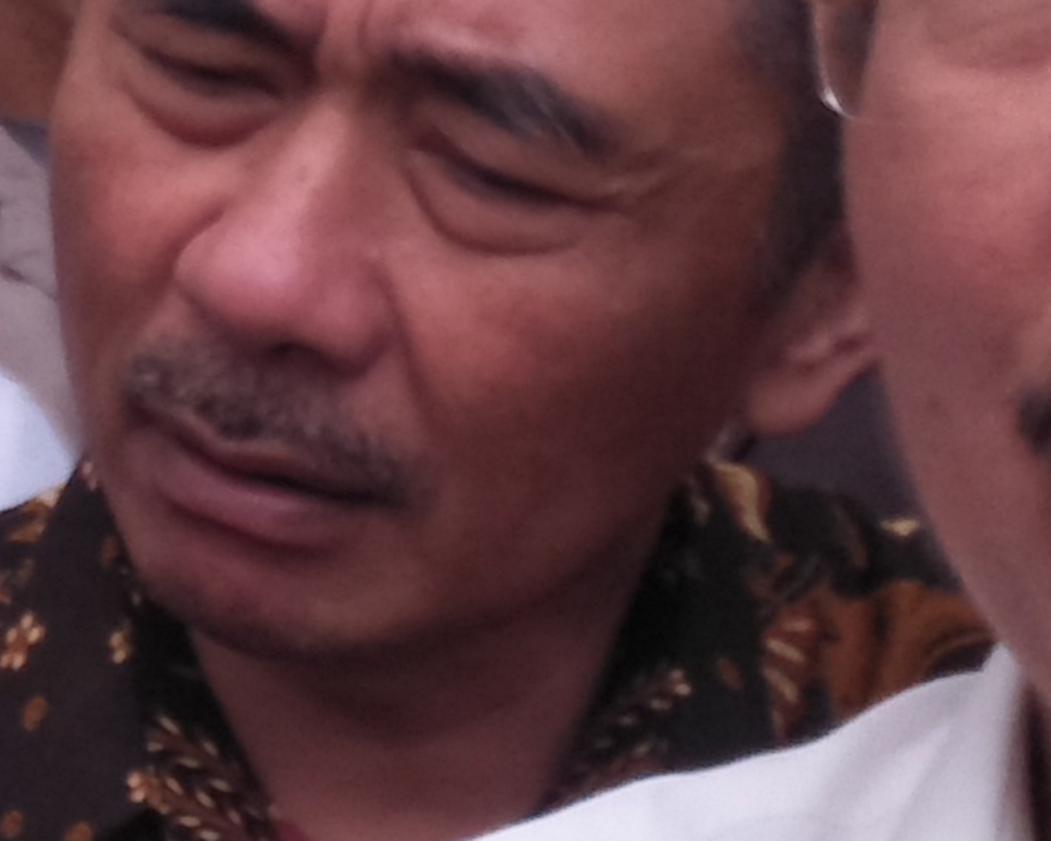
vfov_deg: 13.4
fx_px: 3578
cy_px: 621
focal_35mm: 115
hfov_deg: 16.7
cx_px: 380
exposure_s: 1/33
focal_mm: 3.46
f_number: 2.2
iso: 290
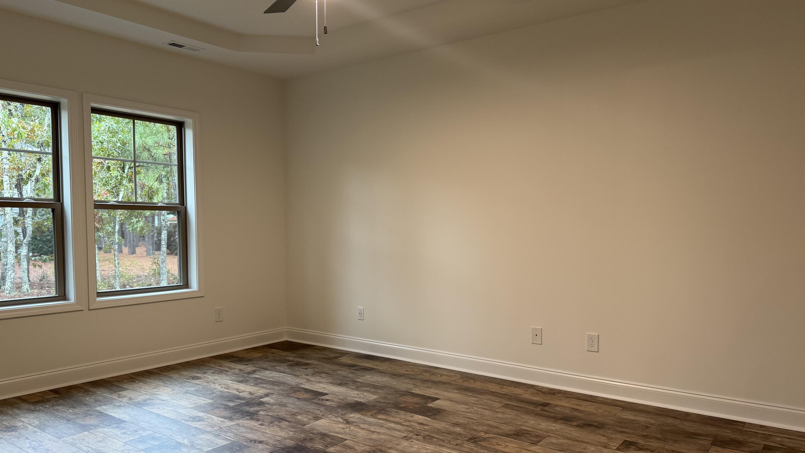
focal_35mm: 27
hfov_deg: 69.8
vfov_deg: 42.7
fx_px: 576
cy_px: 264
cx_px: 390
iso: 160
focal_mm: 6.76
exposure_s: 1/60
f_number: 1.78
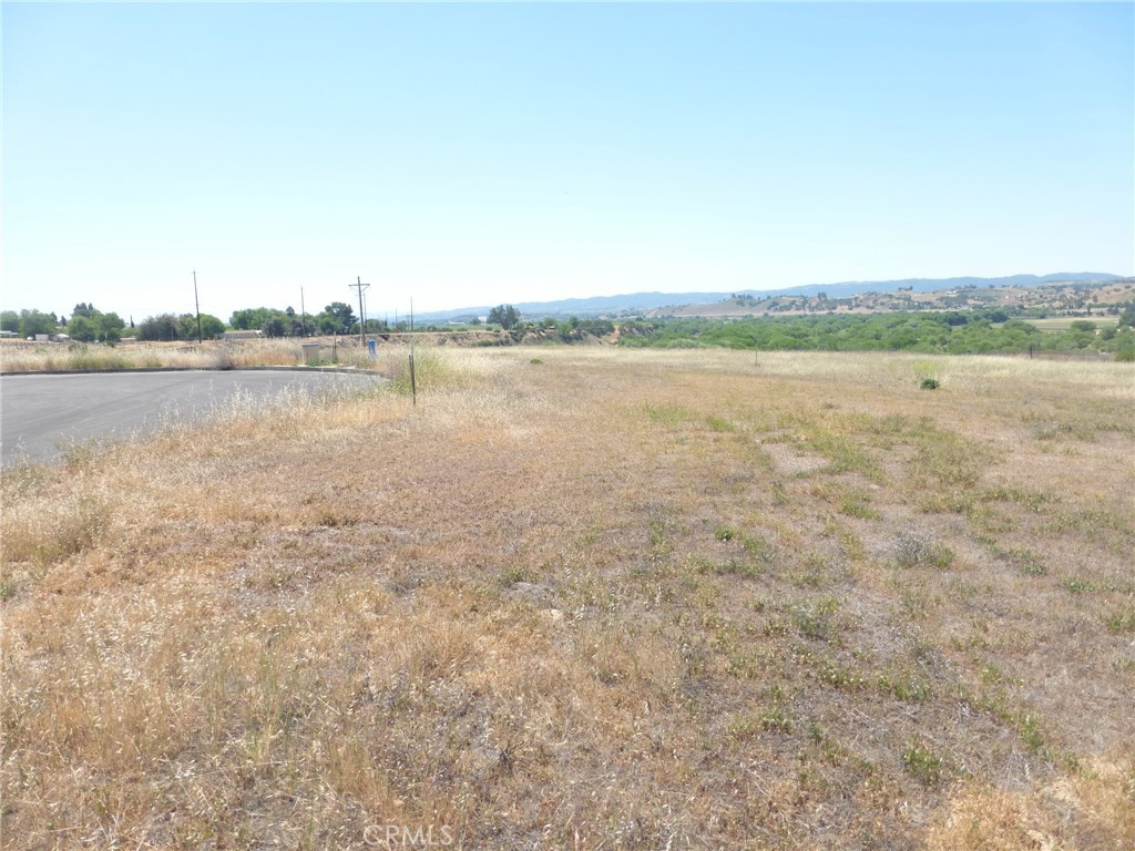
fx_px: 787
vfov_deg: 56.8
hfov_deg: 71.6
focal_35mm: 24
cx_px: 568
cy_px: 426
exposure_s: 1/500
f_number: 4
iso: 100
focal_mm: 4.3
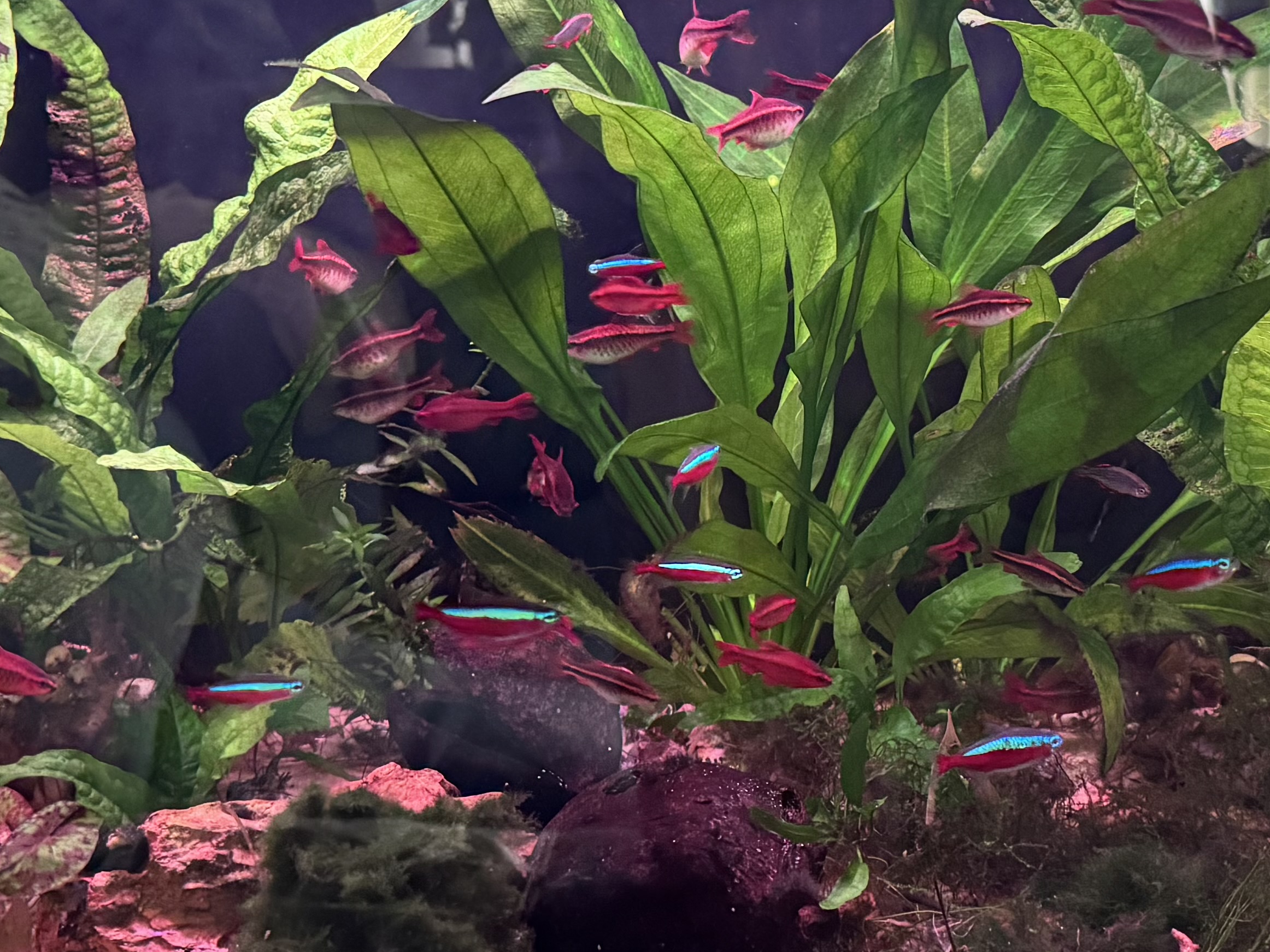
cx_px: 861
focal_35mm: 59
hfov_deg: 32.4
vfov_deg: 24.6
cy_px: 269
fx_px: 2165
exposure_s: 1/60
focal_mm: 6.76
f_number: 1.78
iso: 800
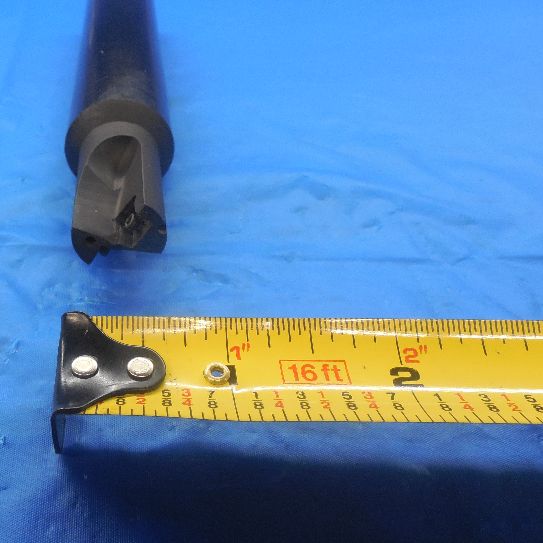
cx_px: 127
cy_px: 233
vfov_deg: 48.3
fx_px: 603
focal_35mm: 34
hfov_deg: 46.5
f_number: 3.3
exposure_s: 1/250
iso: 400
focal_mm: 4.5
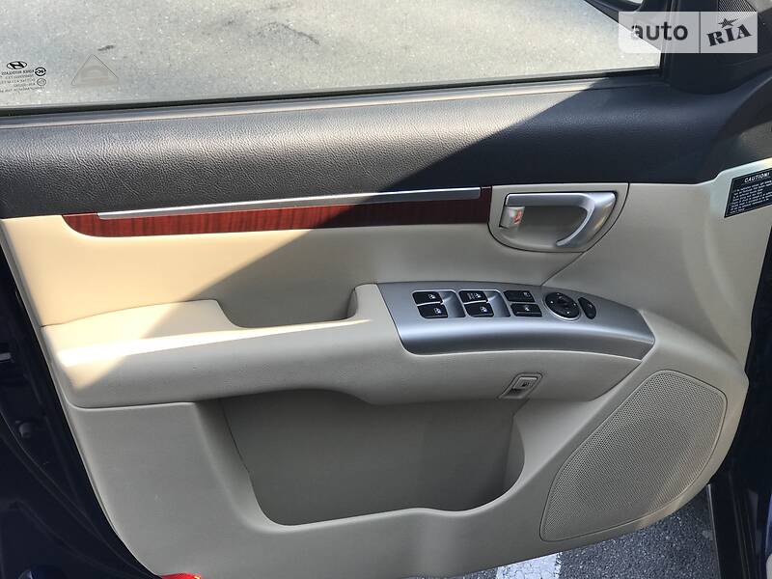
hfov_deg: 33.8
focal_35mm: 57
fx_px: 1271
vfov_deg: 25.7
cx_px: 386
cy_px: 290
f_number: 2.8
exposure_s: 1/199
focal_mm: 6.6
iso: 20
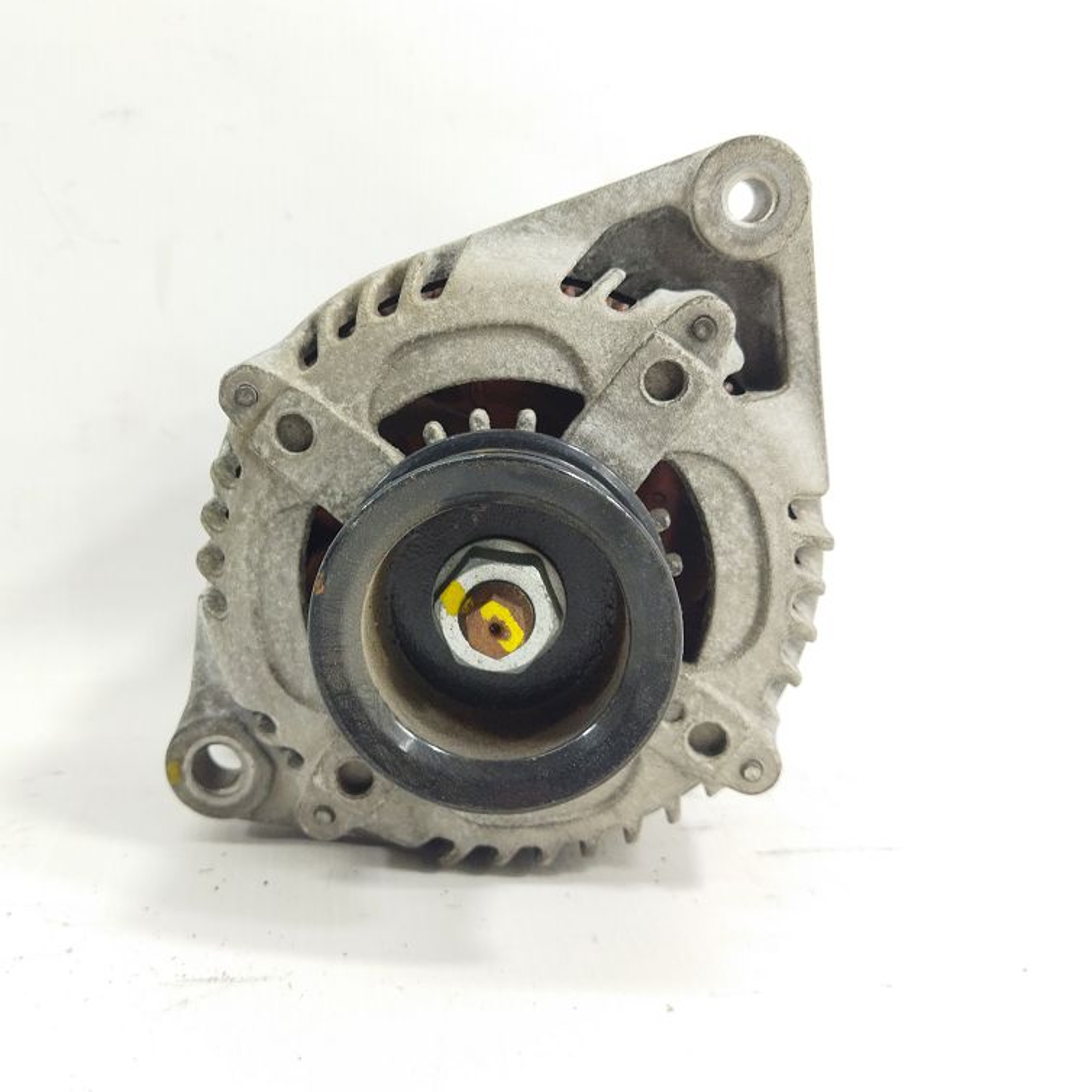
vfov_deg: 43.9
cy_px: 550
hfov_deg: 43.7
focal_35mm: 38
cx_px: 452
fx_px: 1356
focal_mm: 4.71
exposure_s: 1/100
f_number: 1.79
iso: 160
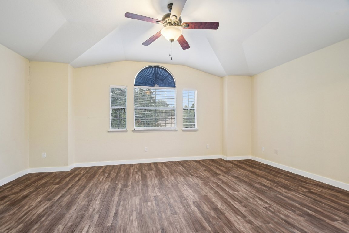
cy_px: 116
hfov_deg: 100.4
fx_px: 145
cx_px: 174
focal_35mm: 15
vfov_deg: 77.3
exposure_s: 1/4
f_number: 8
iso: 400
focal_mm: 10
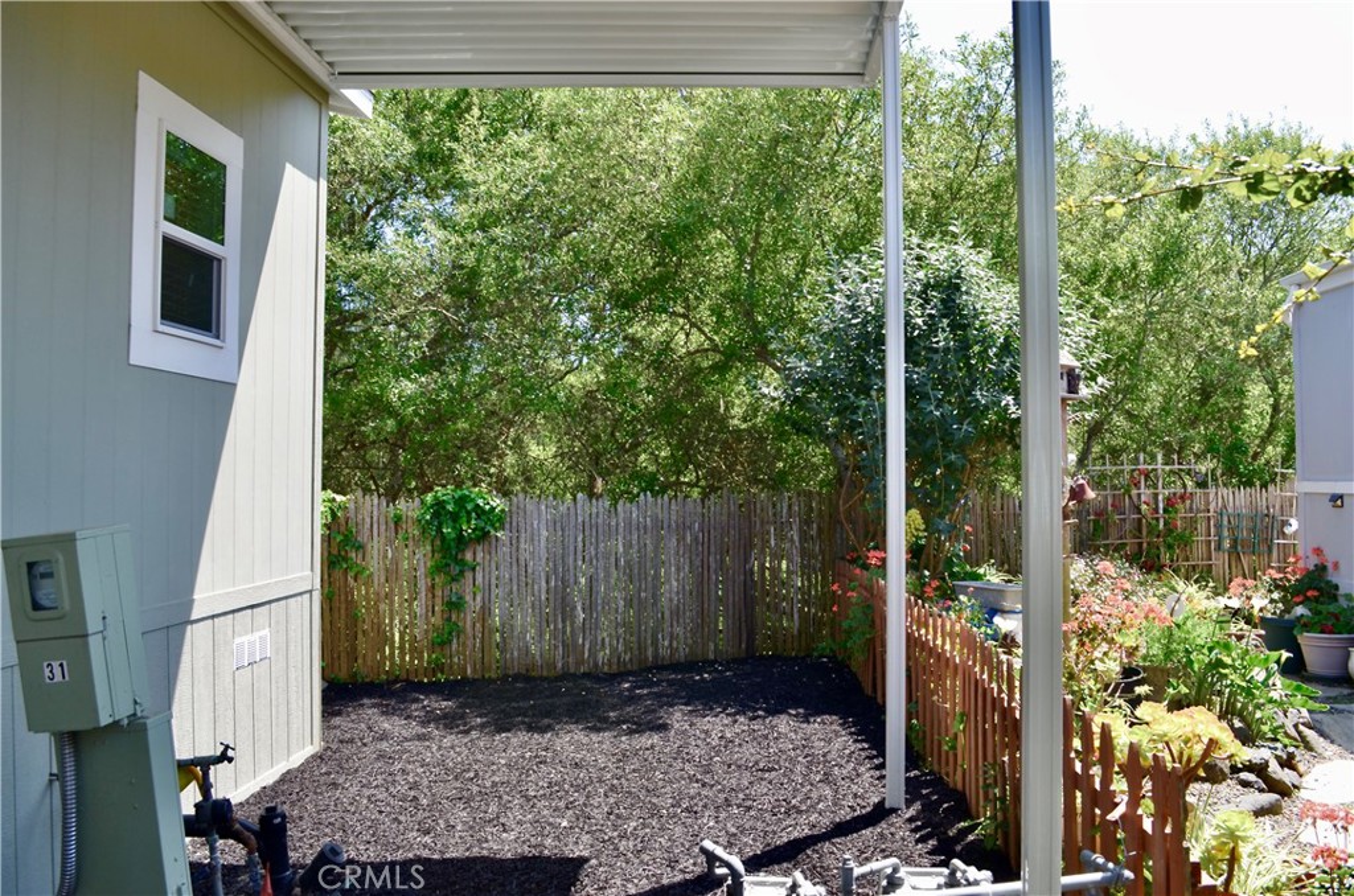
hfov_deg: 67.5
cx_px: 677
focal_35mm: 27
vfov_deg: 47.7
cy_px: 448
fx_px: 1013
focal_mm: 18
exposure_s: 1/250
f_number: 6.3
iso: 200
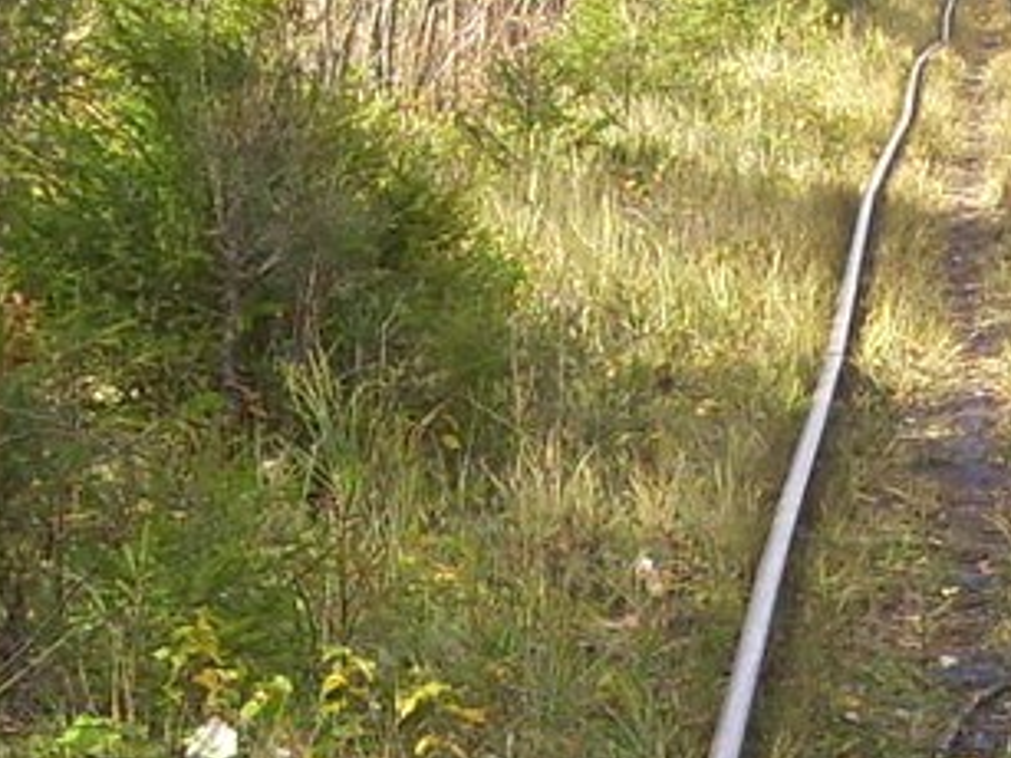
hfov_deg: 11.6
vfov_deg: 8.7
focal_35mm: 168
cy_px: 1079
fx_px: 4905
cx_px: 1051
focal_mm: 5.7
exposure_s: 1/250
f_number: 2.9
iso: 80
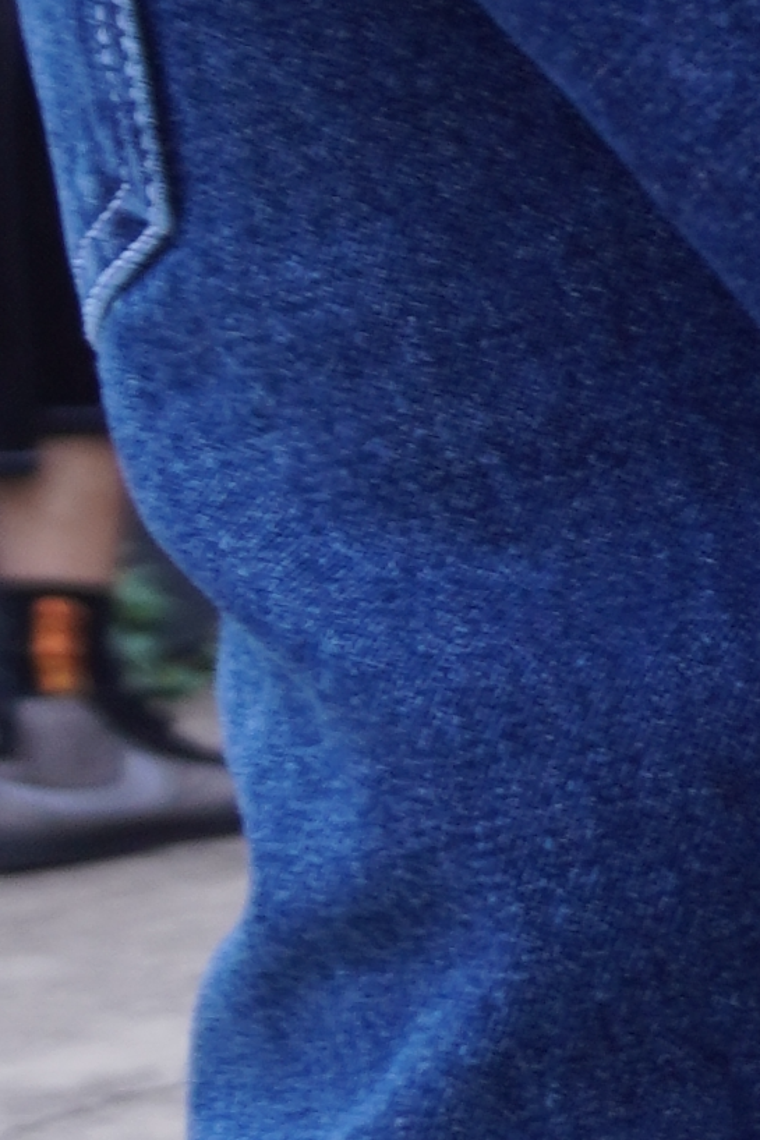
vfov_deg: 11.7
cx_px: 2746
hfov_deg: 6.6
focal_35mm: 176
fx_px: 5575
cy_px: 858
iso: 100
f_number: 4
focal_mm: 16
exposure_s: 1/160
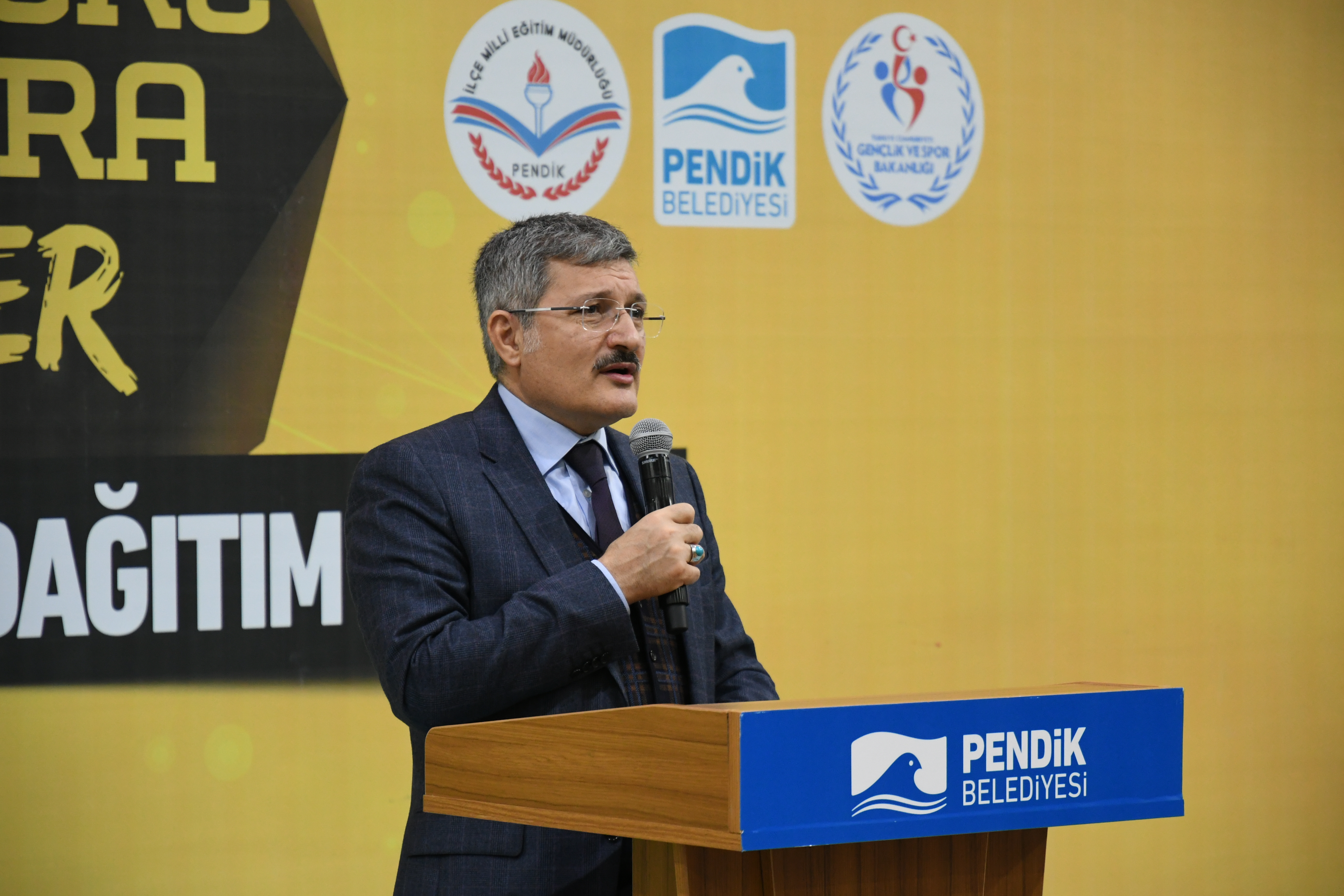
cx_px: 672
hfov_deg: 17.1
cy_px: 448
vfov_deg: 11.4
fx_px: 4480
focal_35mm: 120
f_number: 4
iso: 1600
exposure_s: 1/125
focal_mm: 80
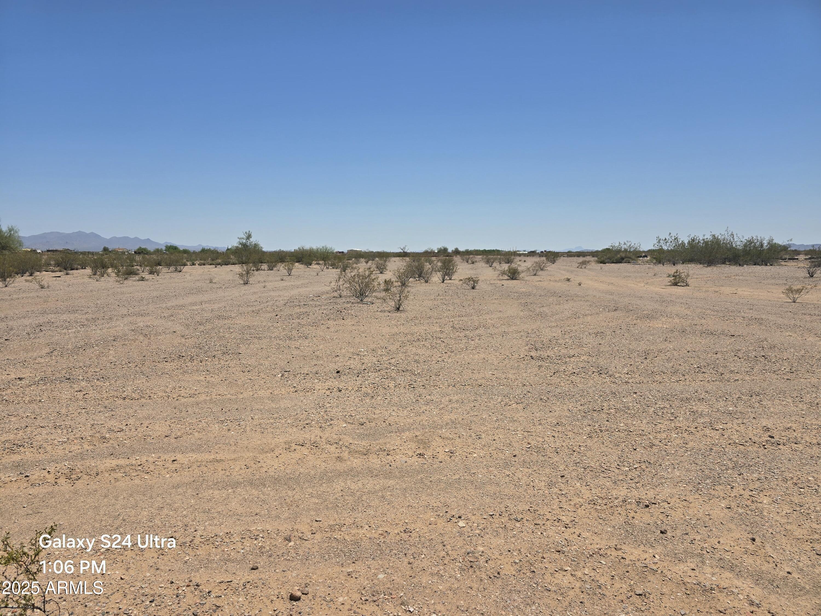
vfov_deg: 58.9
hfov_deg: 73.9
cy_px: 308
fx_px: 545
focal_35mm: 23
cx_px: 410
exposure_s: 1/1350
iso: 12
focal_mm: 6.3
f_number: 1.7
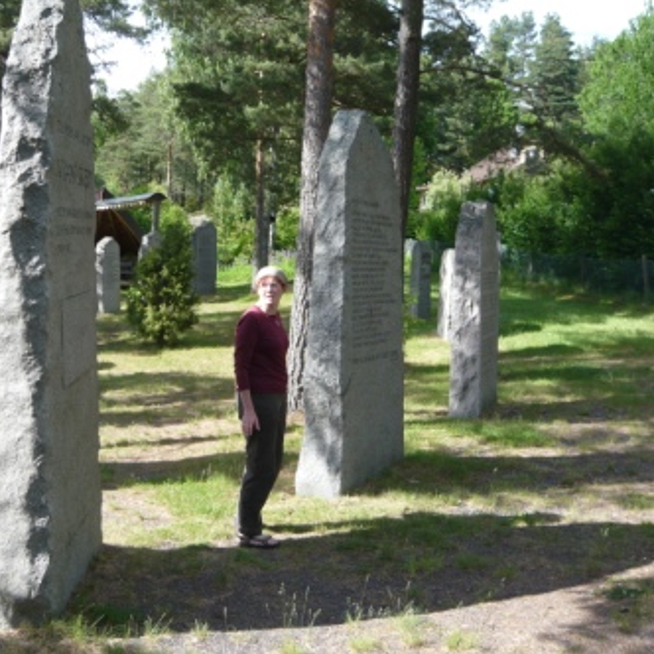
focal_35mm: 43
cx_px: 217
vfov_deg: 39.2
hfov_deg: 38.7
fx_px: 919
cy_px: 327
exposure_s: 1/320
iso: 100
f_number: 3.1
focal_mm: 5.8
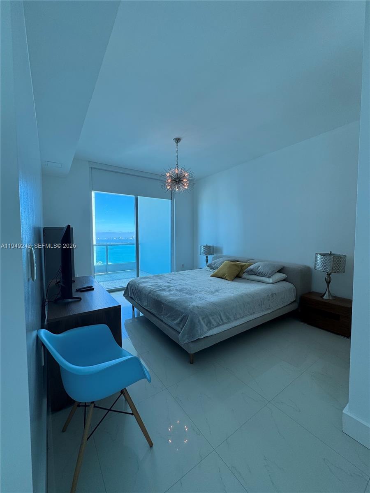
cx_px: 185
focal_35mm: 14
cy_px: 246
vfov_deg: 102.1
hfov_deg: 85.7
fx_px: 200
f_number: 2.2
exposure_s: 1/184
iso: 40
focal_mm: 2.22
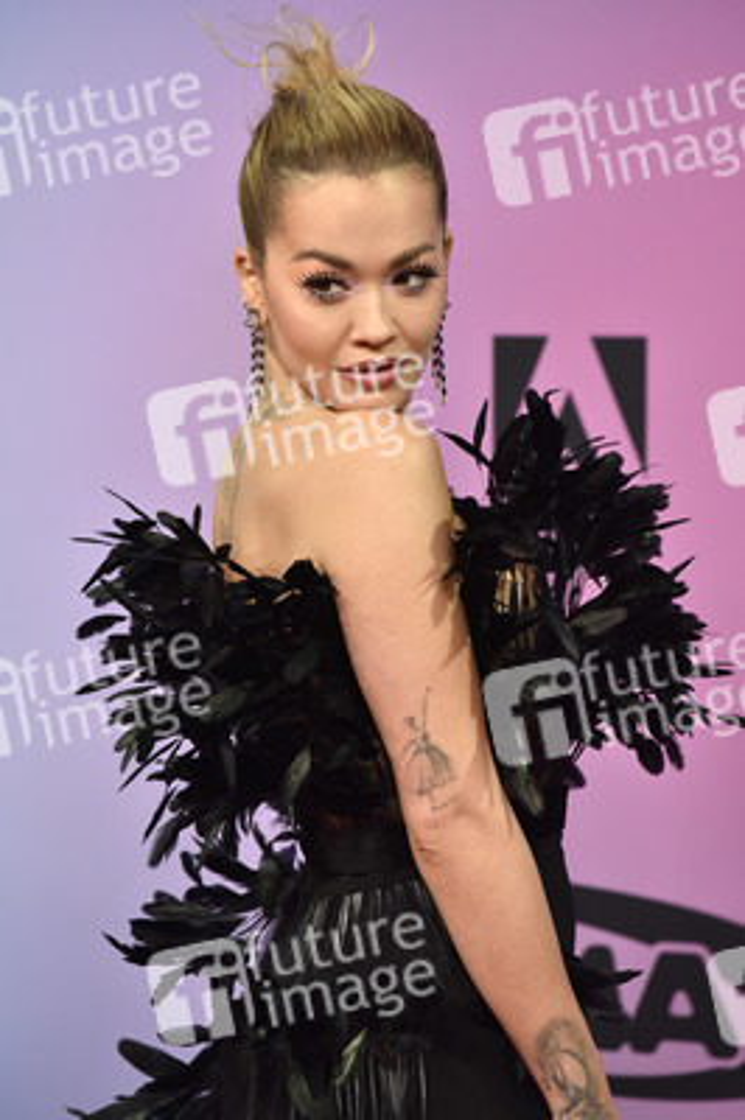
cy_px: 560
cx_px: 372
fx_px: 5908
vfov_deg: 10.8
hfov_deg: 7.2
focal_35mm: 190
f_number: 5.6
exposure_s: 1/200
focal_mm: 190
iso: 2000
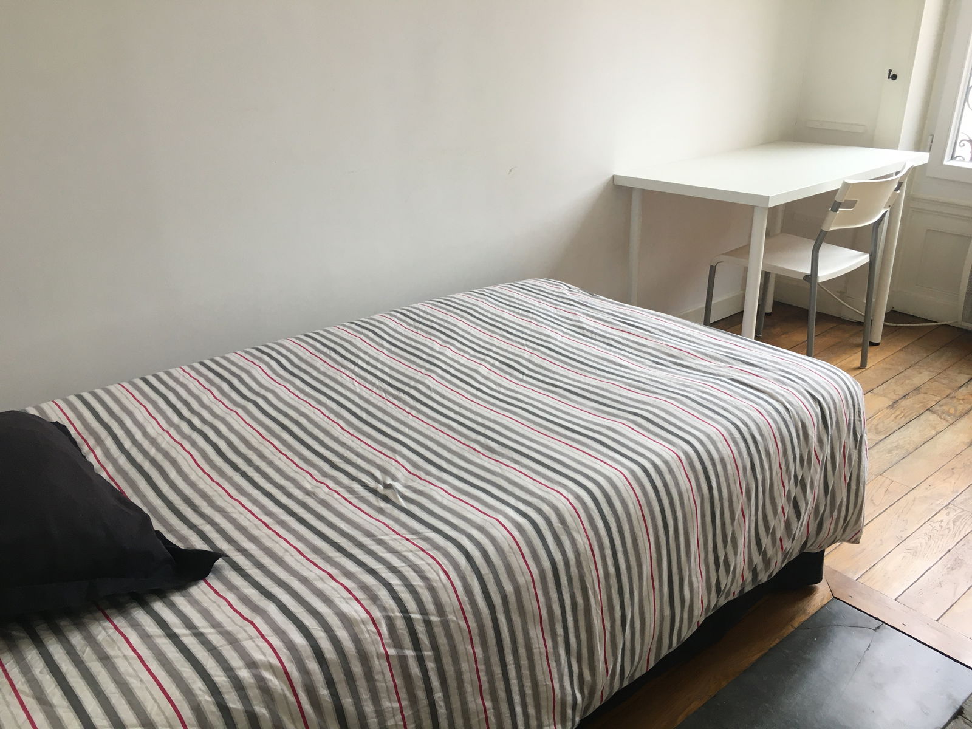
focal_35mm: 29
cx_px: 486
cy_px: 364
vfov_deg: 48.2
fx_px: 814
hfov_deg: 61.7
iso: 40
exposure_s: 1/33
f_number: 2.2
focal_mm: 4.15
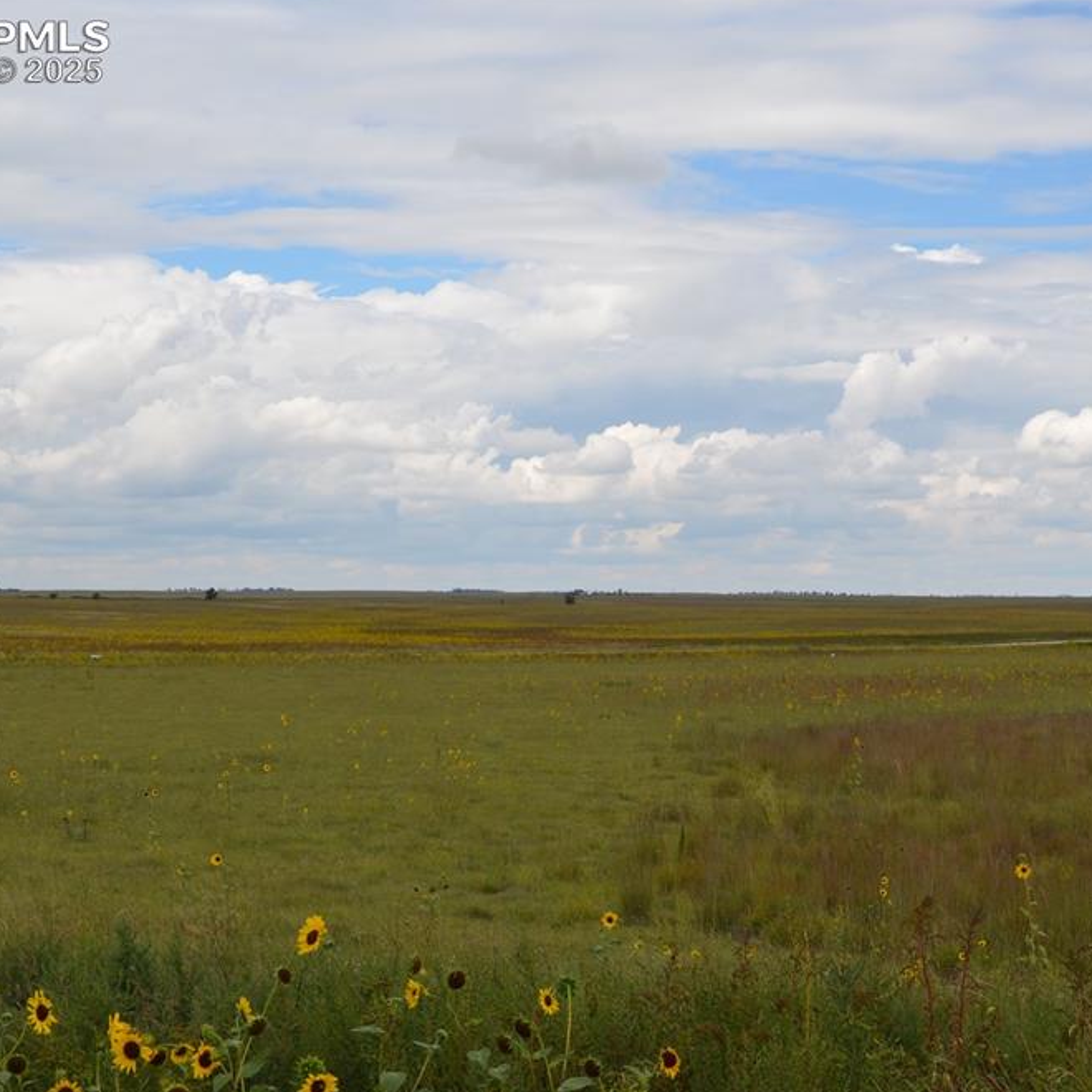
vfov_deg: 25.7
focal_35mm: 67
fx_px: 2391
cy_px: 552
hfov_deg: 25.7
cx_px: 625
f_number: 9
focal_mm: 34
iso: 100
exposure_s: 1/320
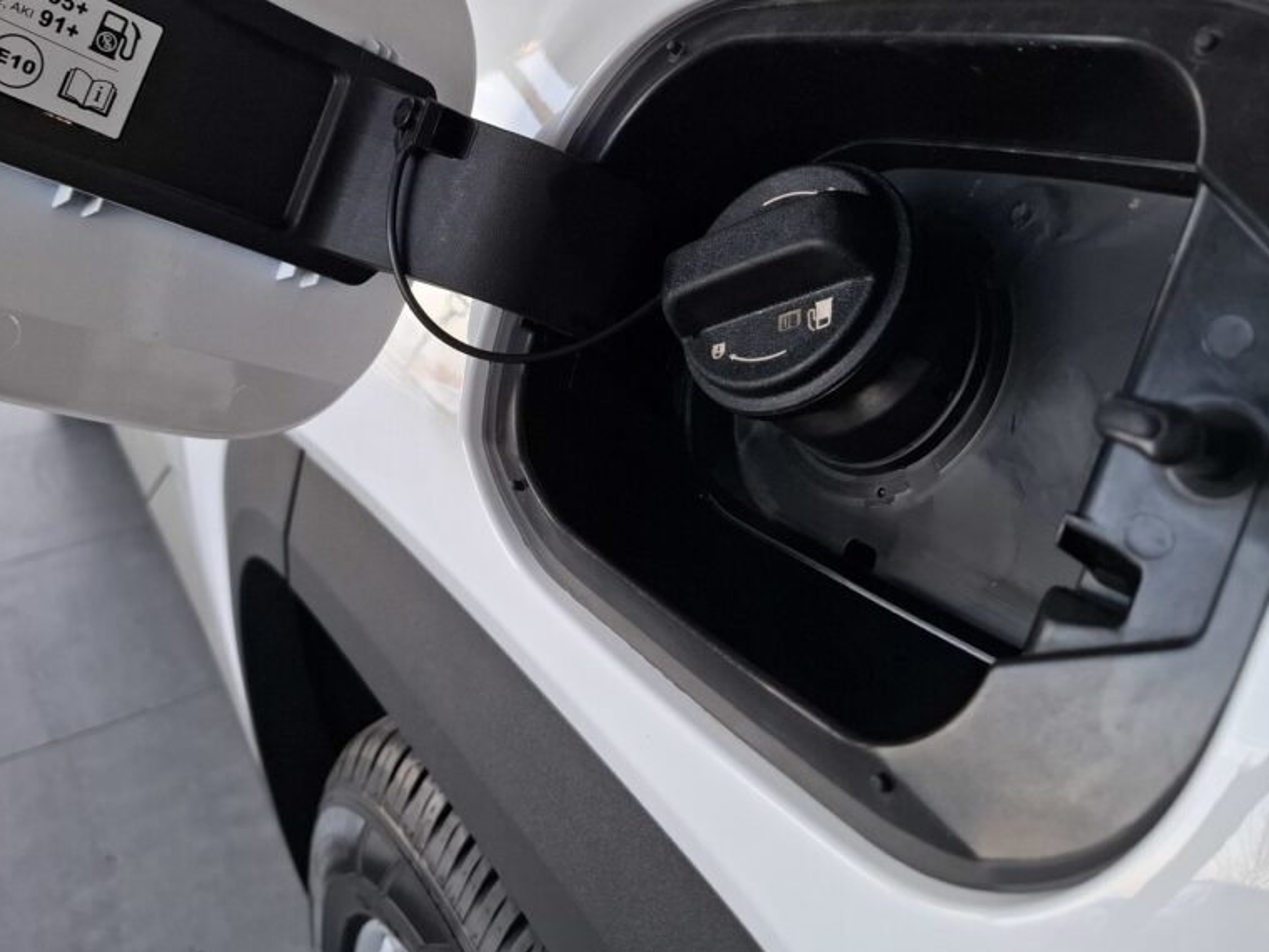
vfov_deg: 44.8
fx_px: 1136
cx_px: 626
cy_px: 321
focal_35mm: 31
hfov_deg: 58.3
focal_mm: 5.54
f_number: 1.8
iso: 50
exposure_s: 1/100
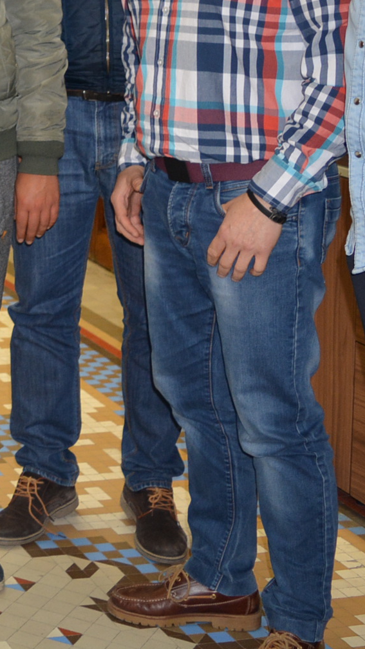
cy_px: 18
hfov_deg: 12.2
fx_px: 1445
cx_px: -430
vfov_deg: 24.3
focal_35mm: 84
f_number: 4
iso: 400
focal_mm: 18
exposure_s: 1/60
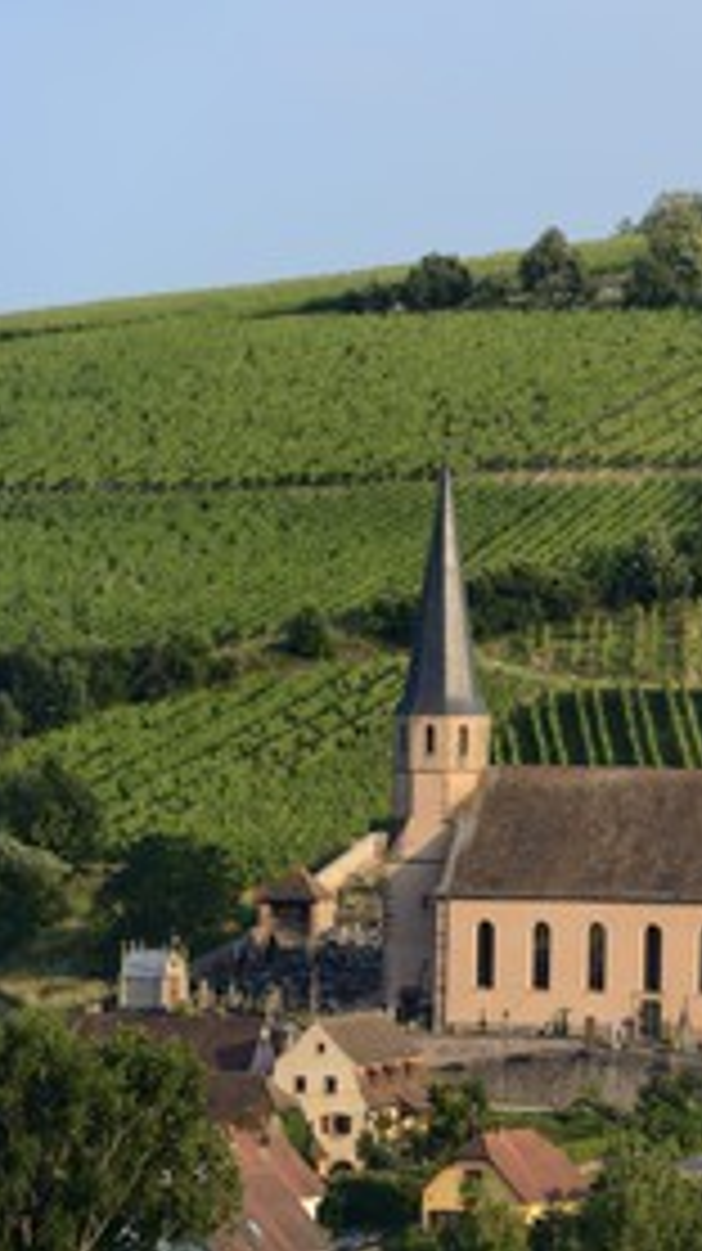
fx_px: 9714
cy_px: 626
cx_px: 864
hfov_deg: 4.1
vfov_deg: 7.4
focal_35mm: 293
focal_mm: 185
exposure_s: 1/250
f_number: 9
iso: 200
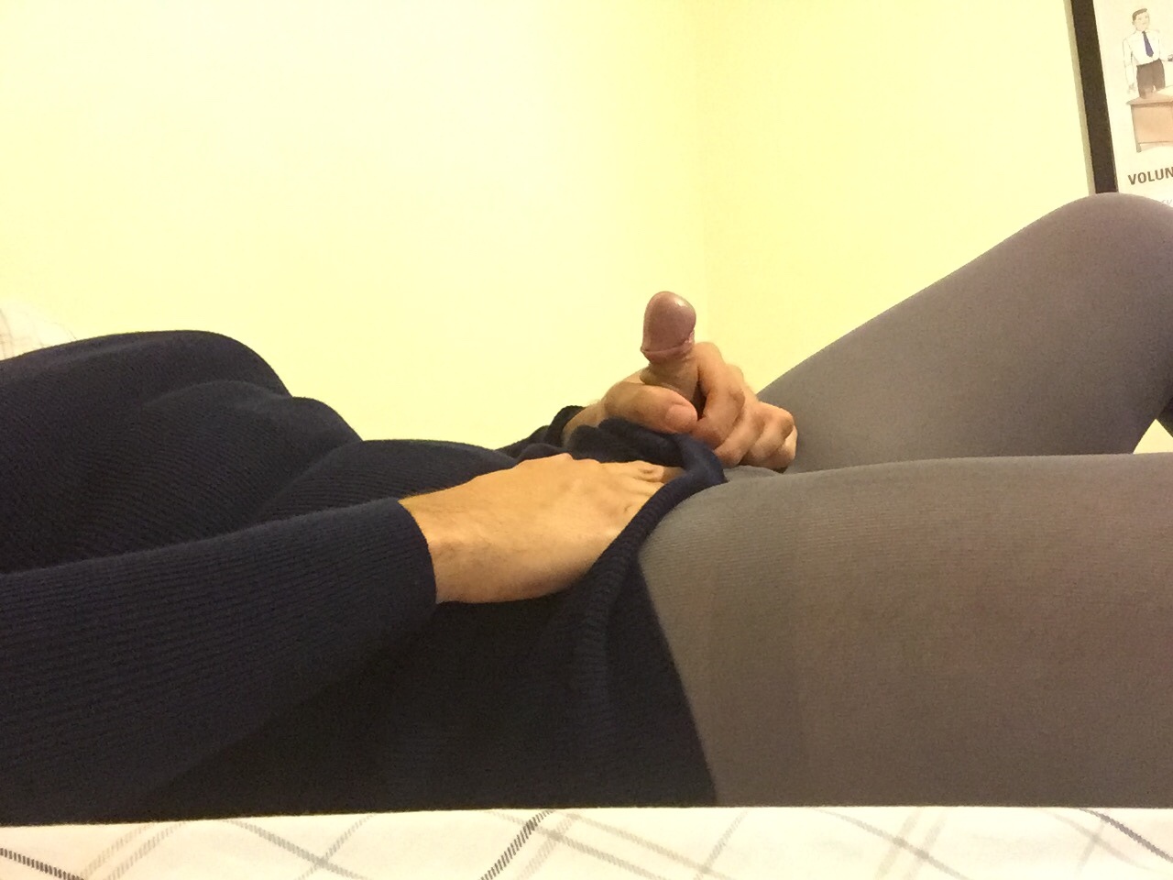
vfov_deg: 45.4
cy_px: 440
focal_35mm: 31
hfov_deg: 58.4
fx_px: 1050
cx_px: 586
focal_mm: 2.65
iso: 640
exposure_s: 1/15
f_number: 2.2
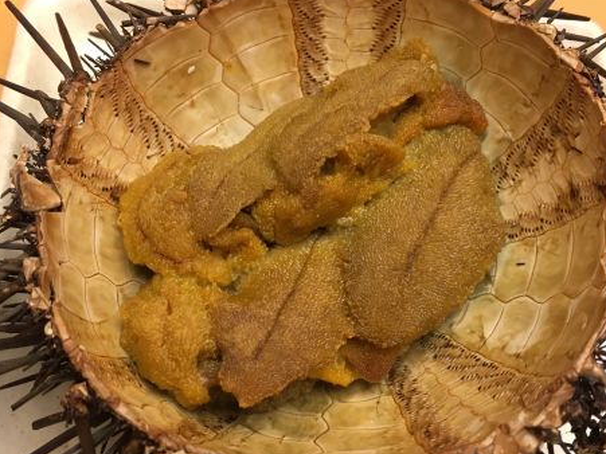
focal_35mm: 45
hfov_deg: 42.1
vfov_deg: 32.1
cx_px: 314
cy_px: 261
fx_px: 788
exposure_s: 1/33
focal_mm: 4.15
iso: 100
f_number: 2.2
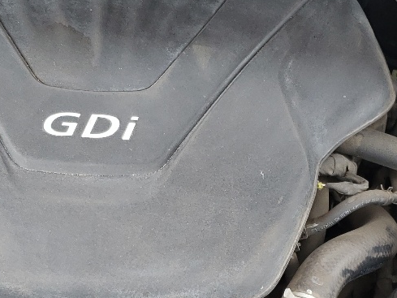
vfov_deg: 17.2
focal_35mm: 85
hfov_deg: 22.9
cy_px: 236
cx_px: 254
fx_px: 975
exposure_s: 1/294
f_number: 1.5
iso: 50
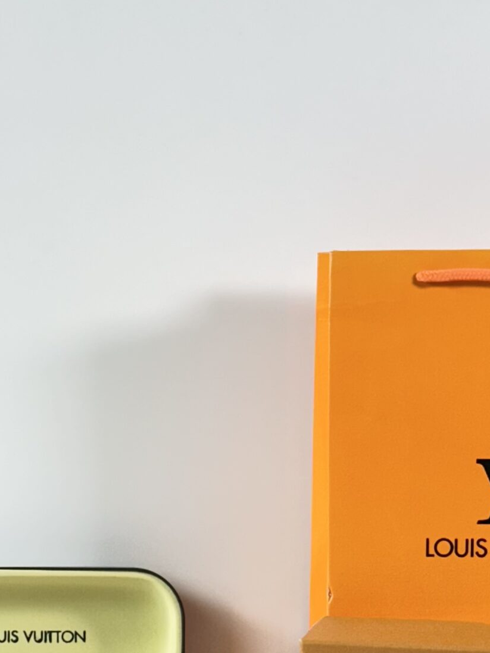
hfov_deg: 13.2
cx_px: 95
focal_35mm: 112
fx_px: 2113
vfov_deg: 17.4
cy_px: 561
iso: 80
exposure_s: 1/100
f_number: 1.78
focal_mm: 6.86
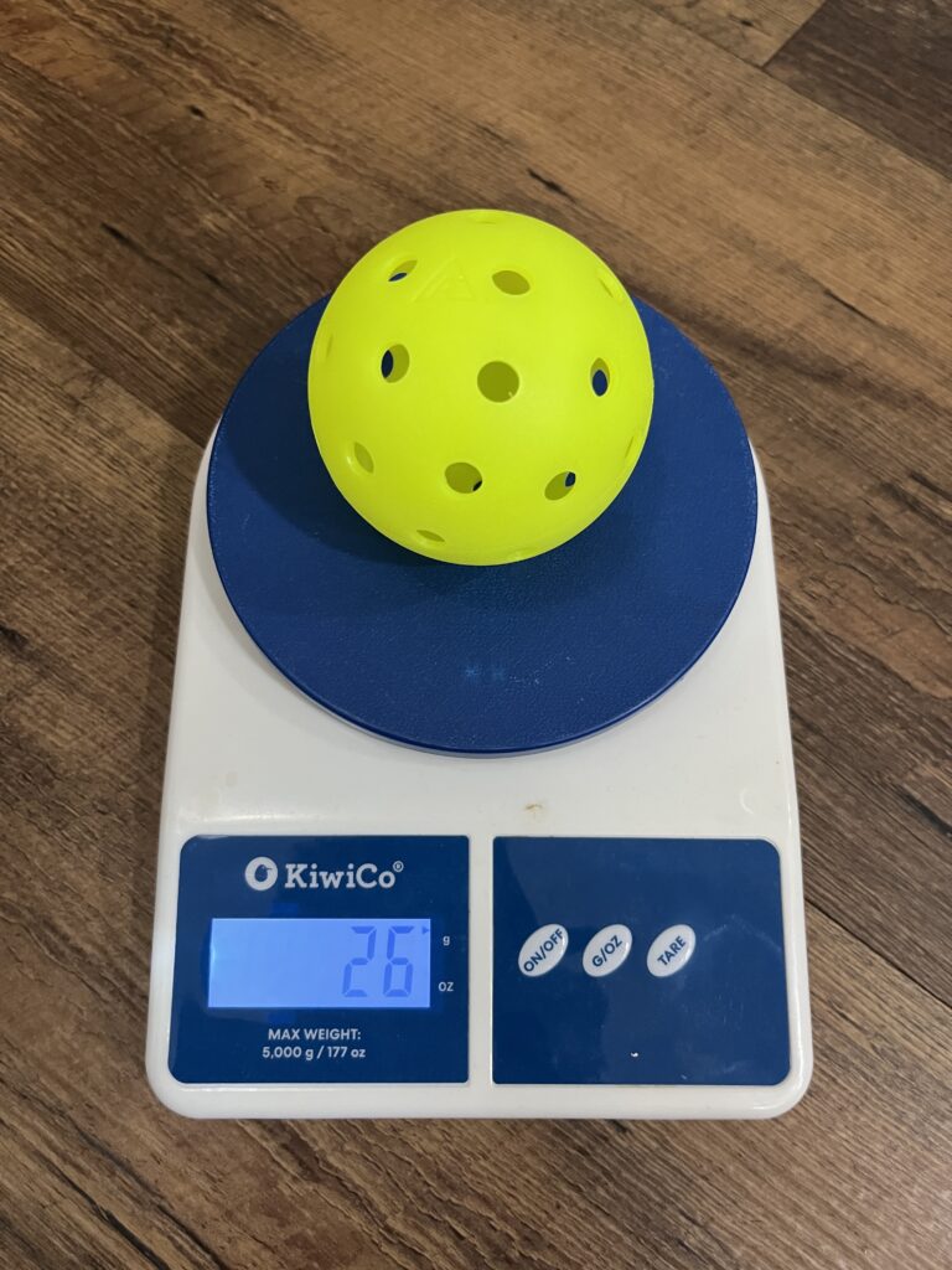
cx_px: 476
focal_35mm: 26
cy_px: 635
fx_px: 953
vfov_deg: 67.3
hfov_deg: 53.1
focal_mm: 5.1
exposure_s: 1/60
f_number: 1.6
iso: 320
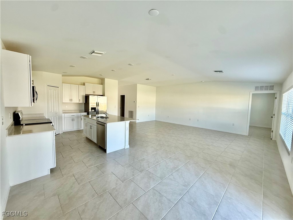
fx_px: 119
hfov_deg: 102.1
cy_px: 110
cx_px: 146
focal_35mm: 14
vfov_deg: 85.7
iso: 100
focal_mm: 2.22
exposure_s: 1/99
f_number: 2.2
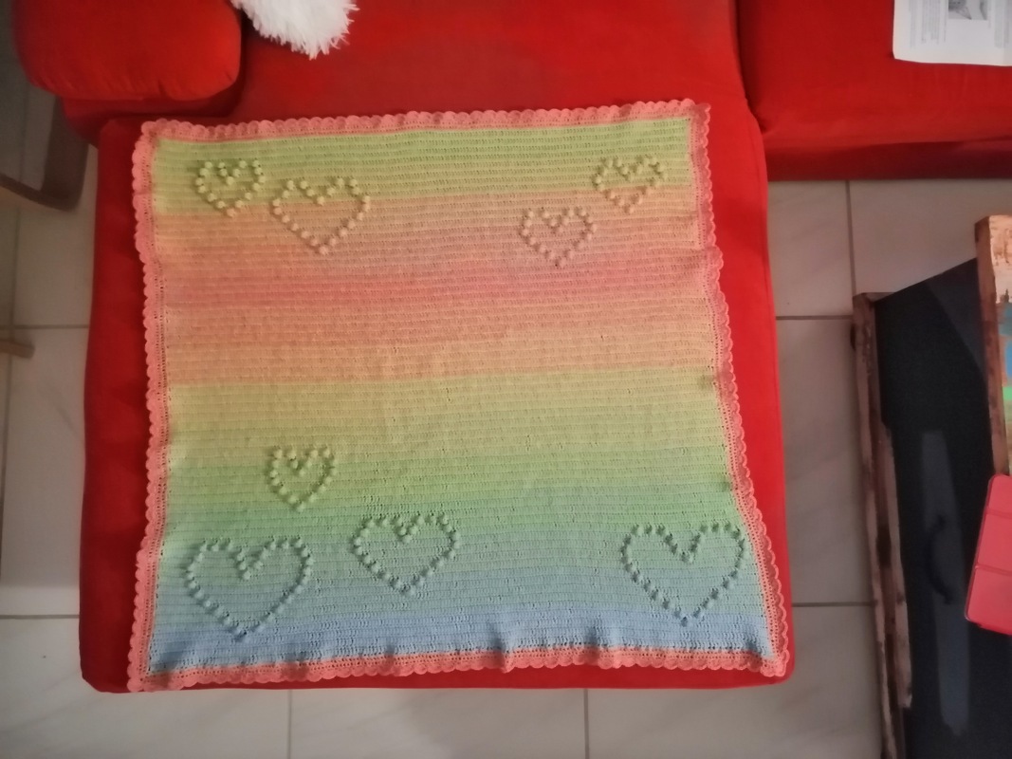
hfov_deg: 65.3
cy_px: 380
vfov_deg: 51.3
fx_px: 789
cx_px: 506
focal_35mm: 27
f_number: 1.8
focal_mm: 3.95
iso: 1250
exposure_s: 1/12.5
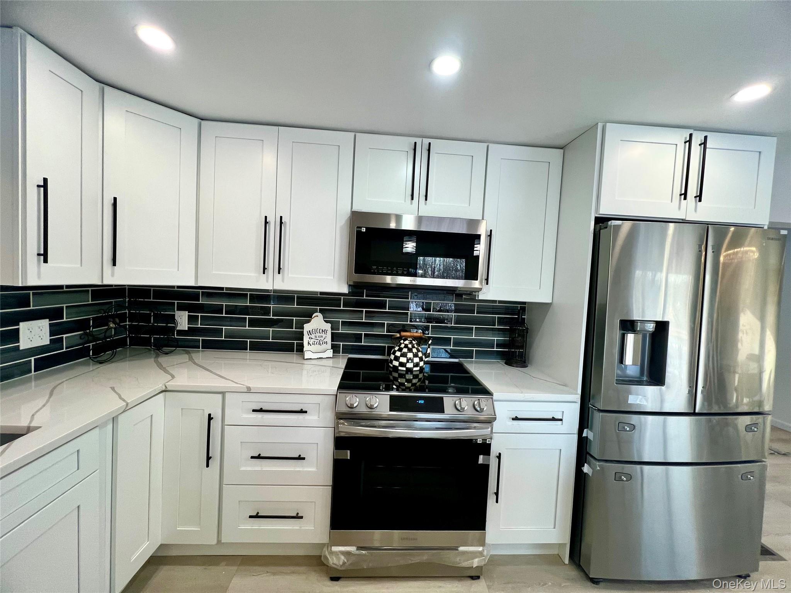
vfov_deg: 89.9
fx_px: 297
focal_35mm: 13
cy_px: 296
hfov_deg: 106.2
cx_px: 396
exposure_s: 1/120
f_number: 1.8
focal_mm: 1.57
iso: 125
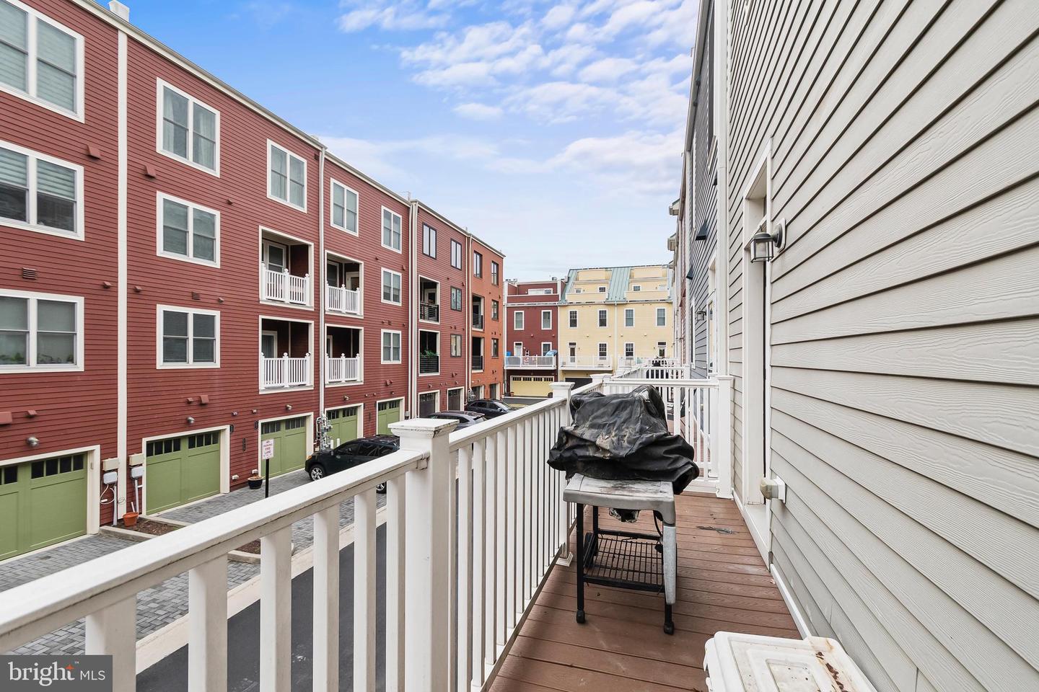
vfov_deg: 77.3
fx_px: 433
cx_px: 520
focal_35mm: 15
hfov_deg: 100.4
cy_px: 346
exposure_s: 1/200
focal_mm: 10
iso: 640
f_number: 7.1
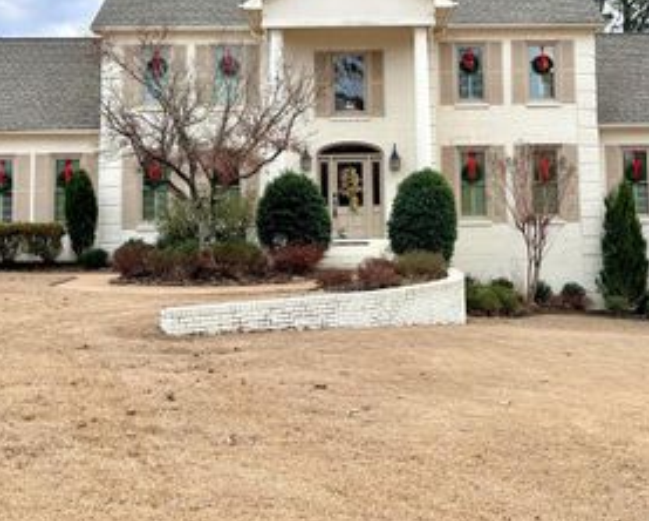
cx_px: 347
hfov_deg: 36.6
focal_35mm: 51
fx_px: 980
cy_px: 109
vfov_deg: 29.1
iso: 80
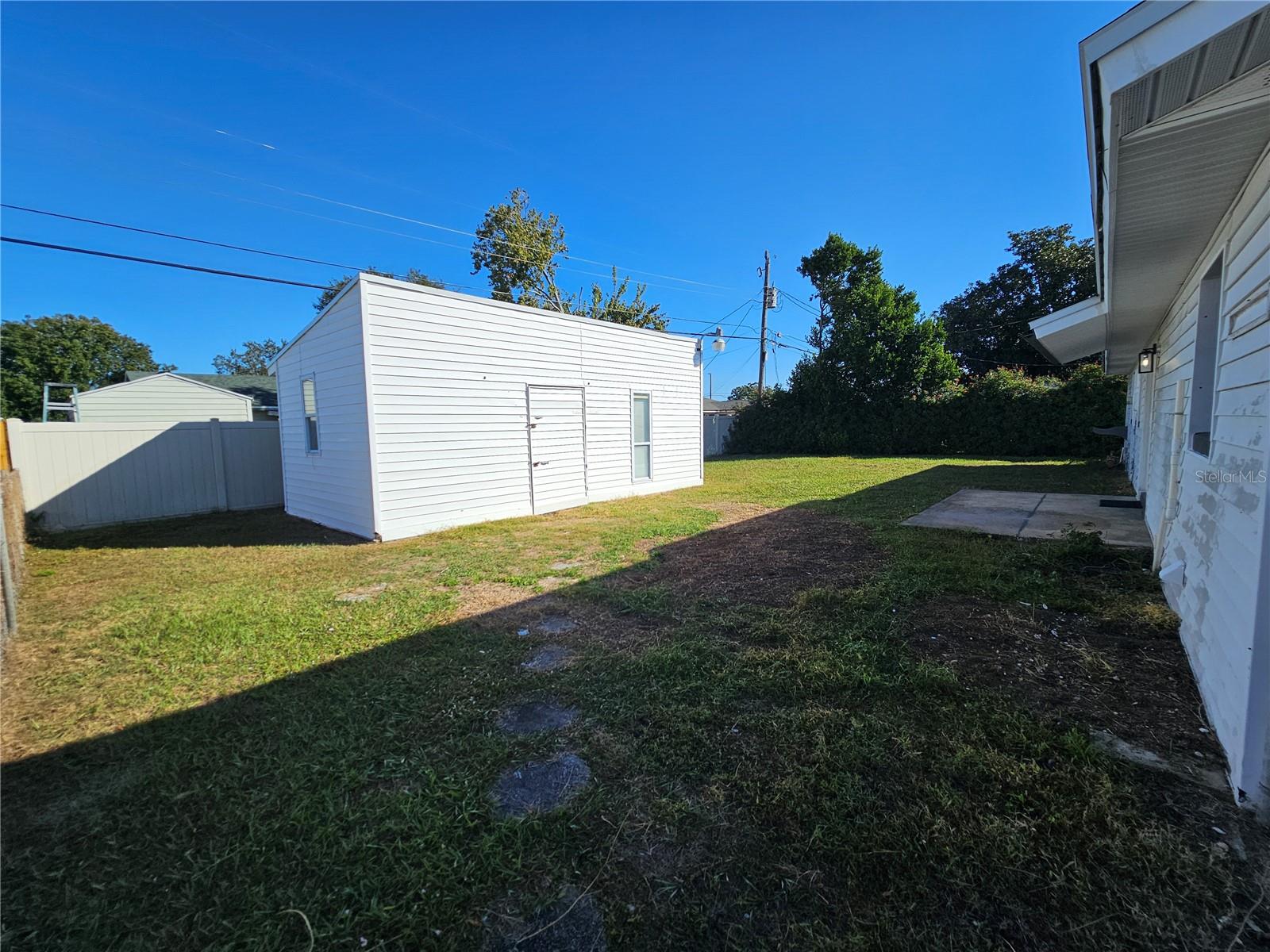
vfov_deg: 89.9
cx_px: 635
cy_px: 476
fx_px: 477
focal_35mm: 13
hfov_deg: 106.2
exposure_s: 1/2775
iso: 50
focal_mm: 2.2
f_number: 2.2
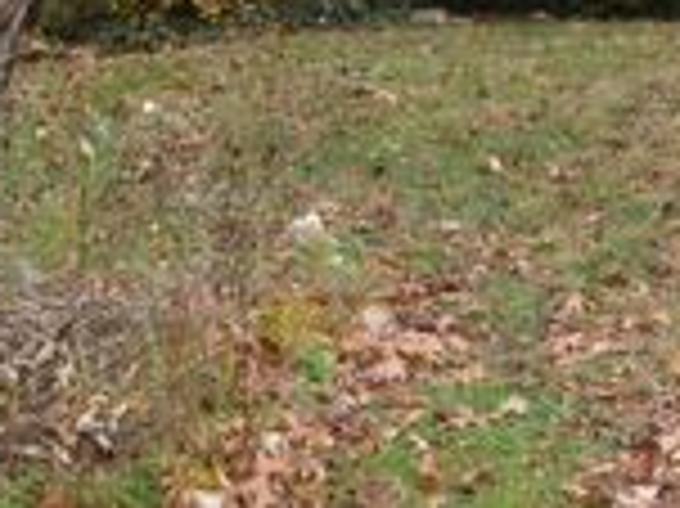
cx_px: 842
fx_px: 1688
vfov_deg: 15.8
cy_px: -236
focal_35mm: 86
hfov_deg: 21.0
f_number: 8
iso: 180
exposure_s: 1/60
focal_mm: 18
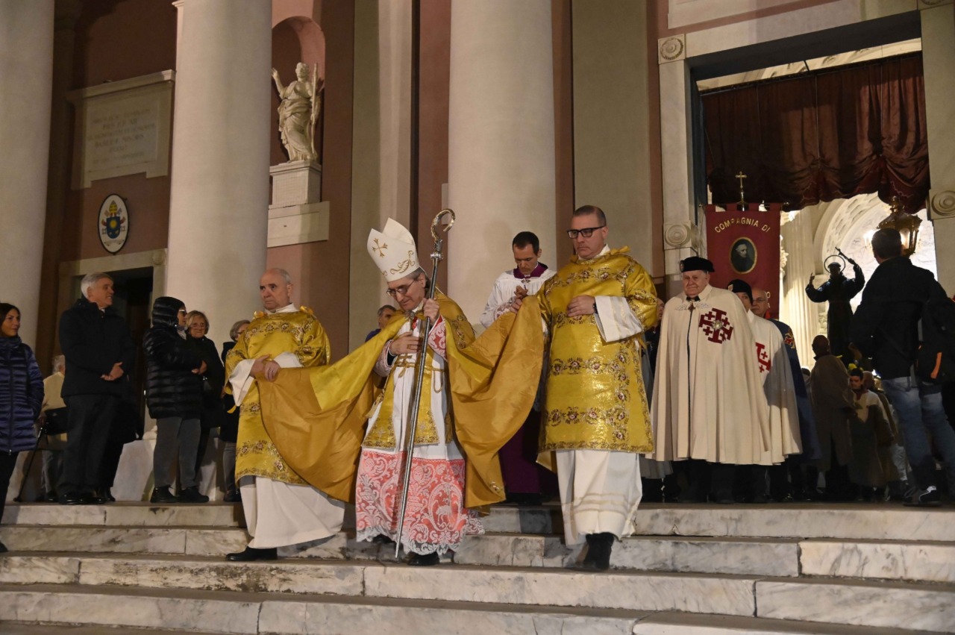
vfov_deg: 35.0
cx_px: 478
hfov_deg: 50.7
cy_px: 318
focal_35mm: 38
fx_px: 1007
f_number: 4
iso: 10000
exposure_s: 1/100
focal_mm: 38
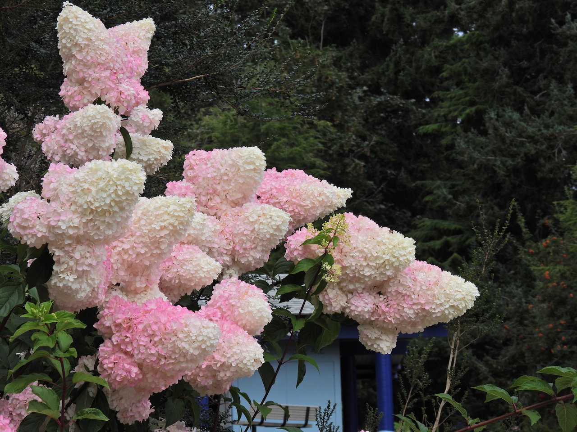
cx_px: 288
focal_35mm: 125
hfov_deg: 15.8
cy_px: 216
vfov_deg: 11.9
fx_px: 2084
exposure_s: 1/1250
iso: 100
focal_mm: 22.3
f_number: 4
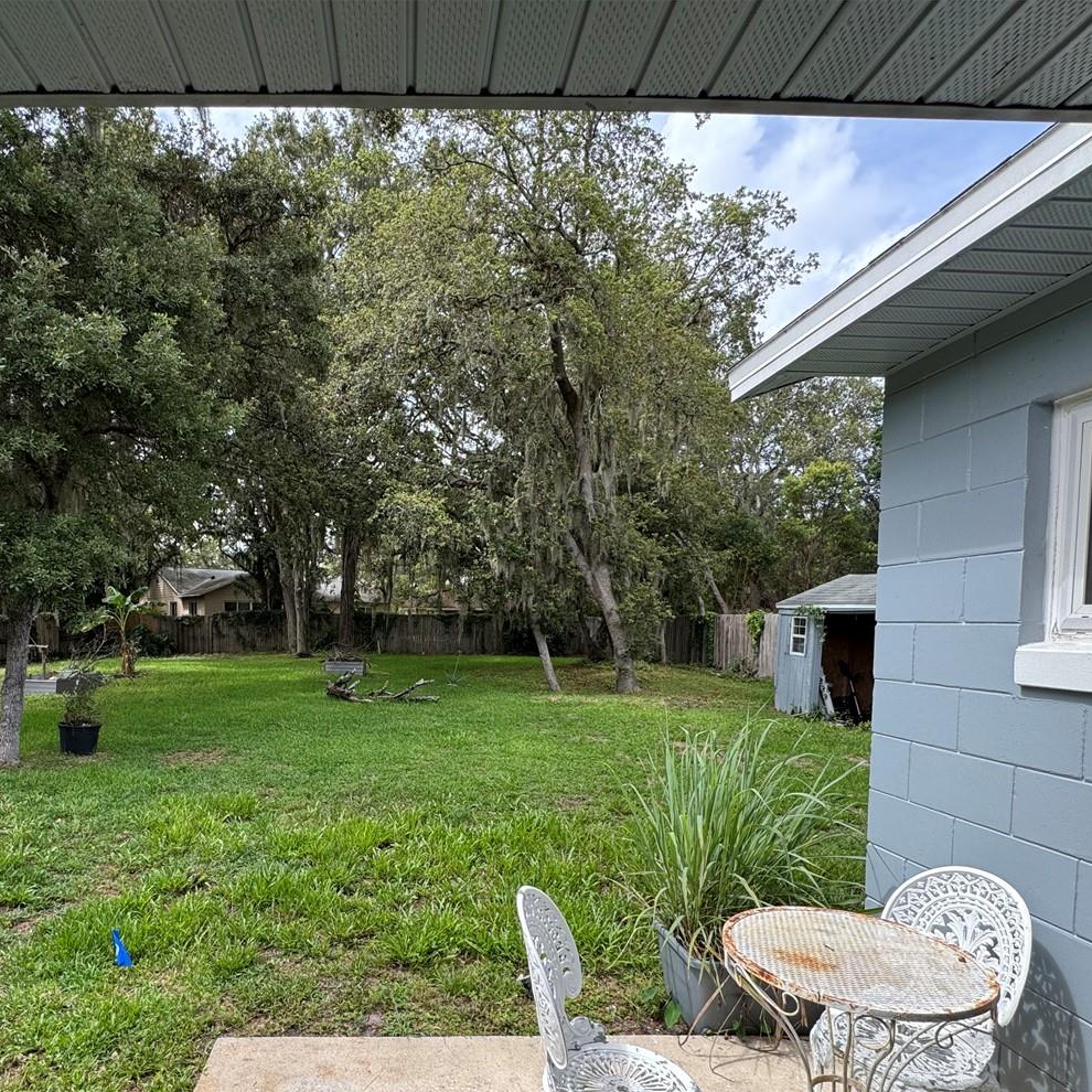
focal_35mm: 20
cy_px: 661
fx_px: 714
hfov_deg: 73.5
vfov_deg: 73.9
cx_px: 407
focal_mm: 2.22
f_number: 2.2
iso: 40
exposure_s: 1/347
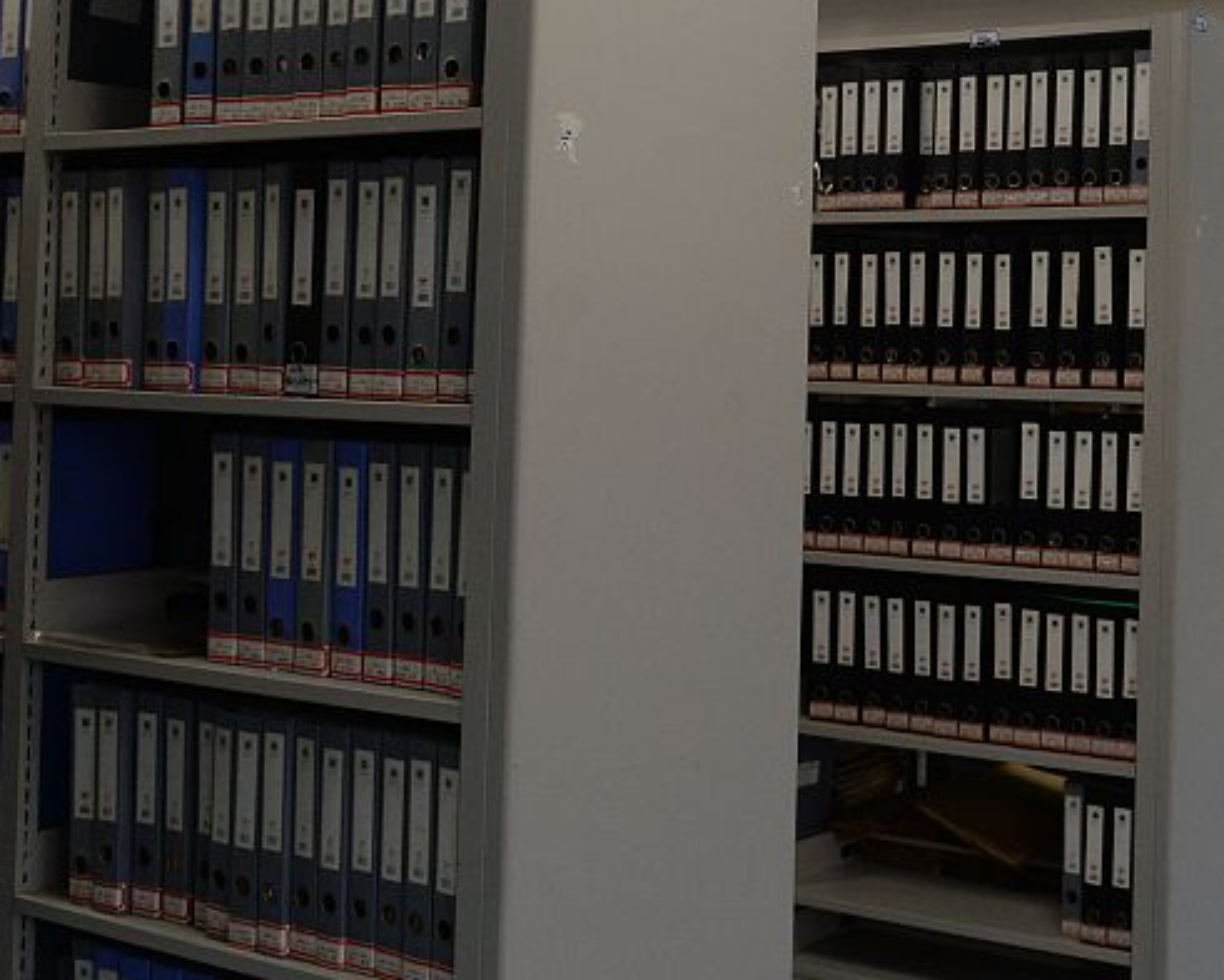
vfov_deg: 27.3
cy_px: 261
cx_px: 1079
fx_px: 1993
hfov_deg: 32.6
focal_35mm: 55
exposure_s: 1/200
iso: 2000
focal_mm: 24
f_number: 4
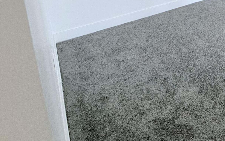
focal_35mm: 37
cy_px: -44
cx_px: 279
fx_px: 227
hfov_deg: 37.5
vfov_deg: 28.2
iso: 320
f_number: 2.2
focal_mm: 2.22
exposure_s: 1/120
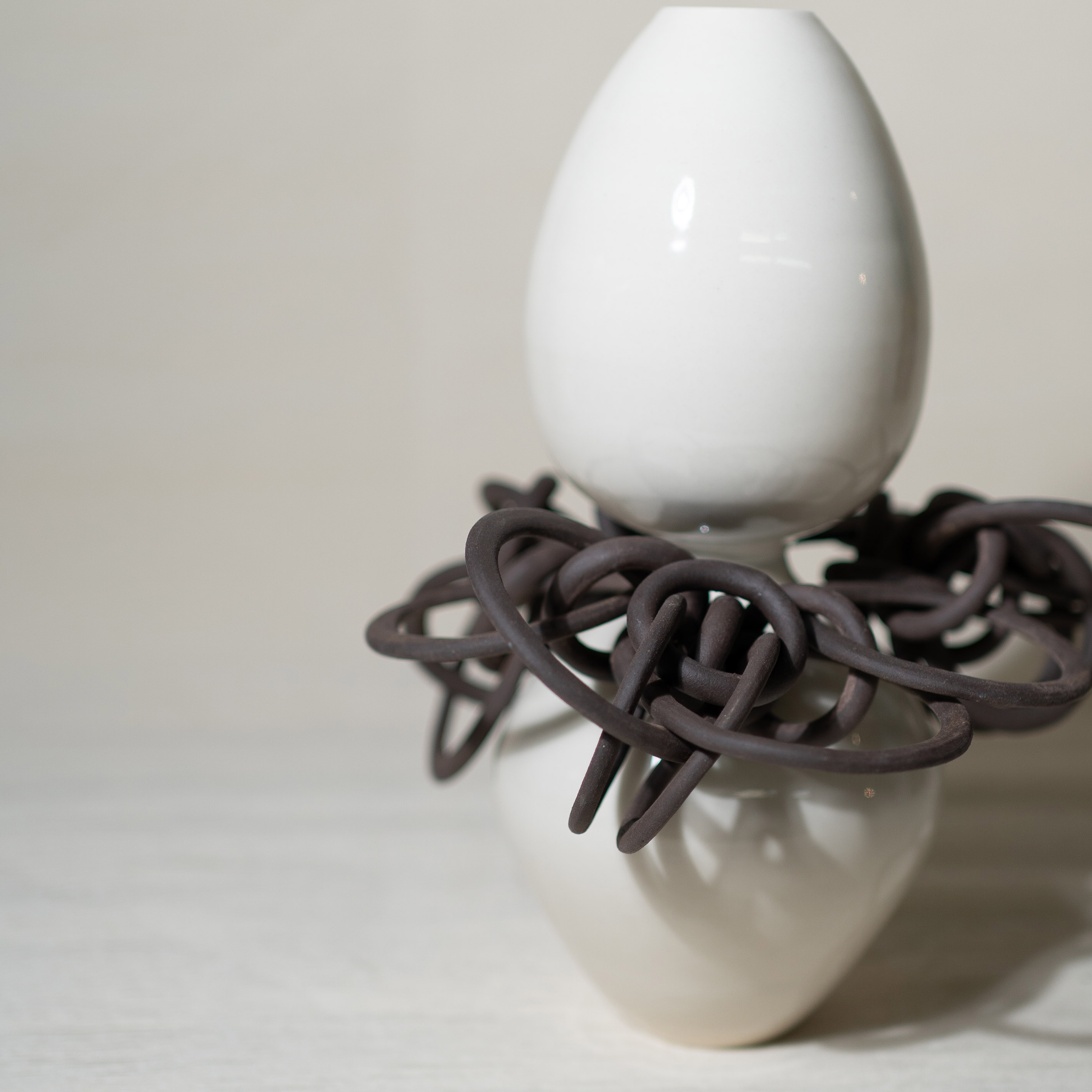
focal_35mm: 63
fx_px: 2248
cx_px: 705
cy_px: 514
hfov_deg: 27.2
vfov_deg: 27.3
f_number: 1.8
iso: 125
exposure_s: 1/800
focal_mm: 35
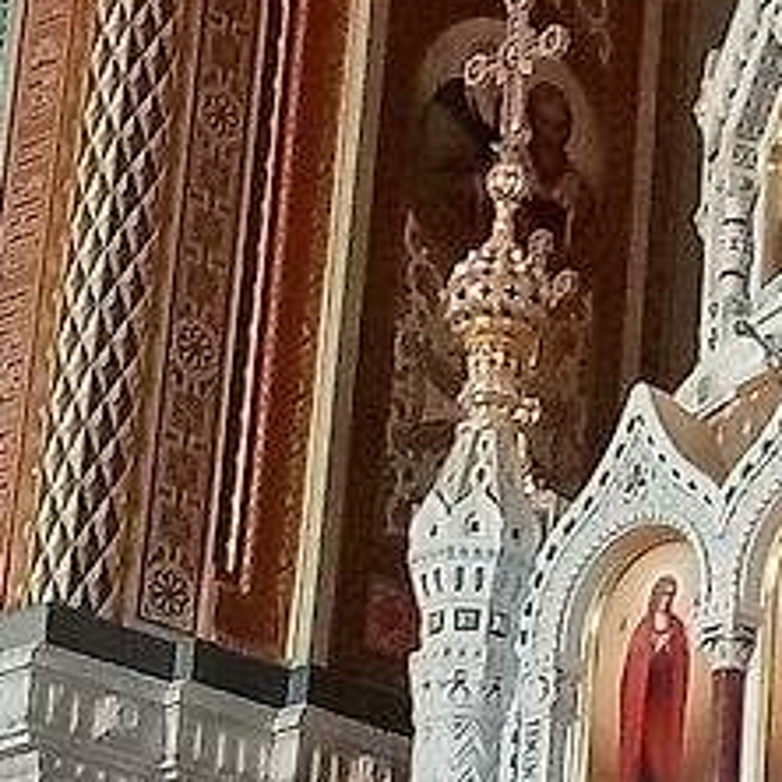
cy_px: 317
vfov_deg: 14.1
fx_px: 3169
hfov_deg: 12.6
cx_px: 1472
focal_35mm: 124
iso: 934
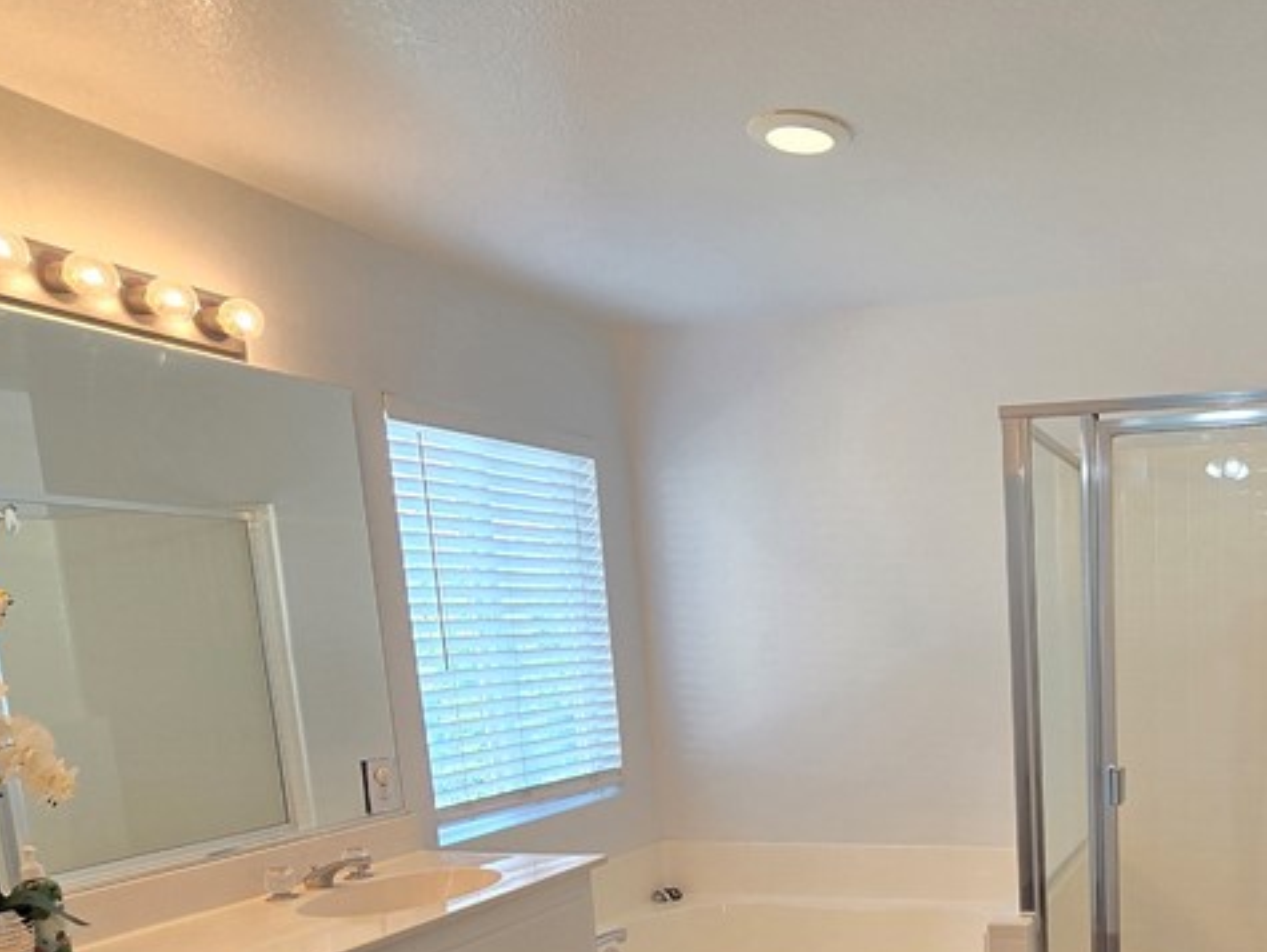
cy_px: 819
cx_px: 1035
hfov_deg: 58.0
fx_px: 1026
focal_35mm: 28
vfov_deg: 46.0
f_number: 2.2
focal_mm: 2.2
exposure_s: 1/60
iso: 80
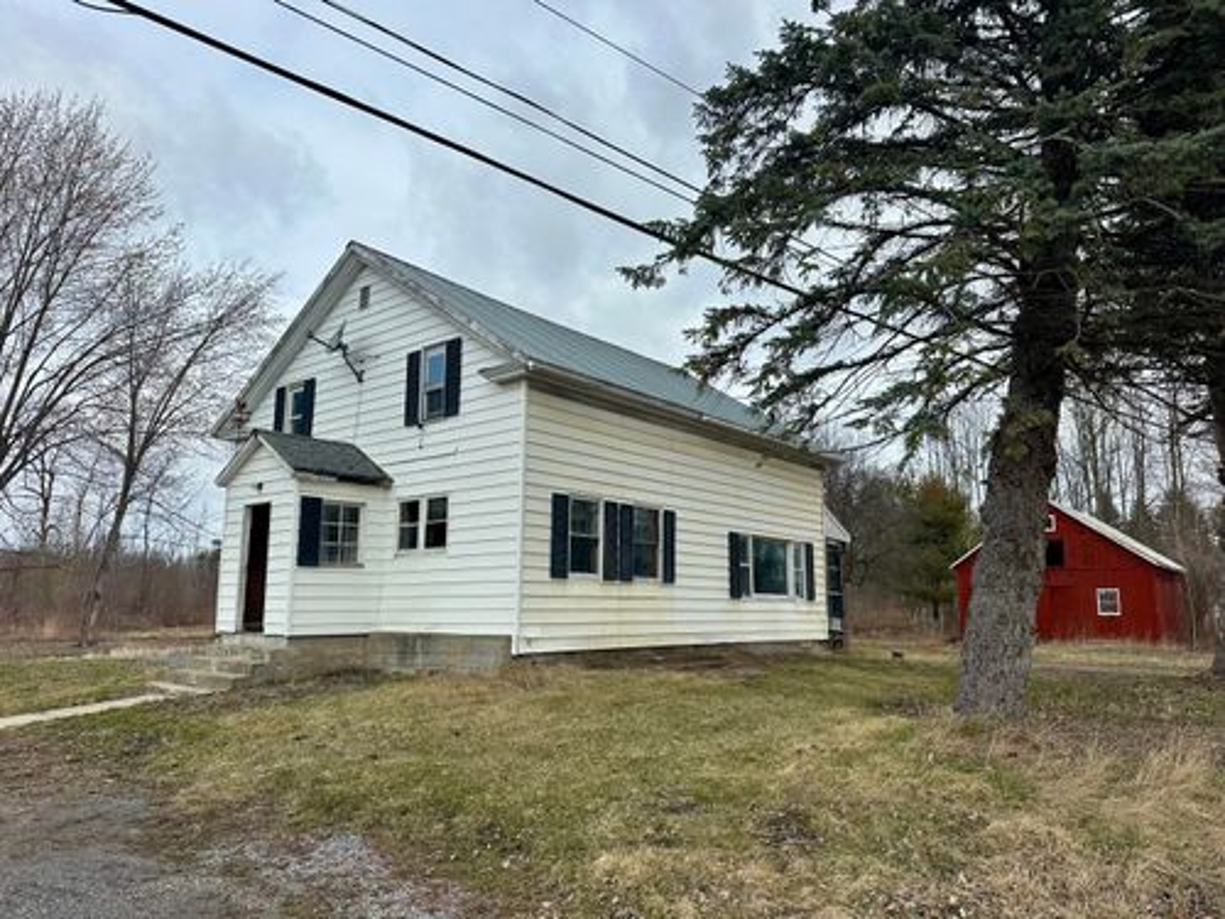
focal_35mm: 24
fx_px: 849
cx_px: 612
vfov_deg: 56.8
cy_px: 460
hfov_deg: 71.6
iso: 80
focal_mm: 6.86
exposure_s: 1/5263
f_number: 1.78
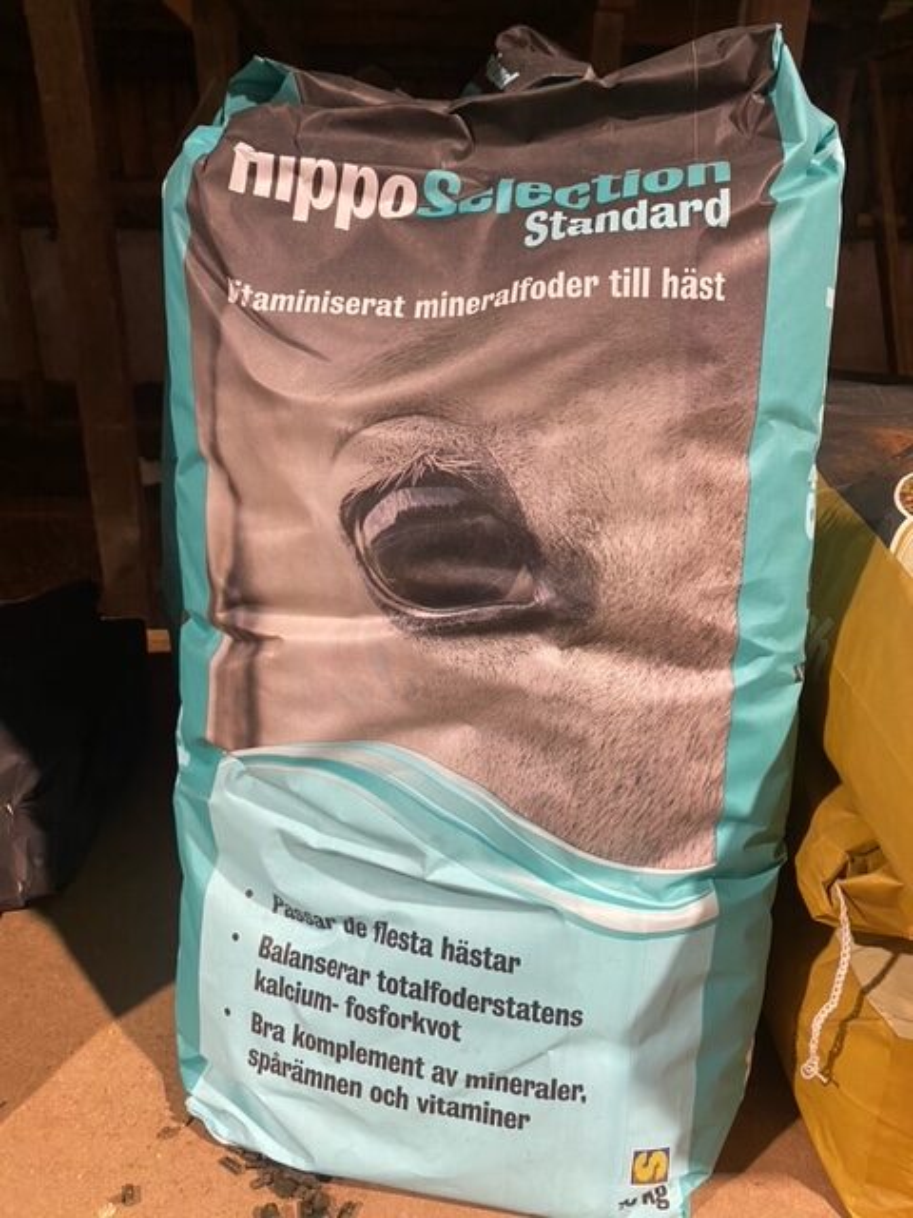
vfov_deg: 67.3
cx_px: 456
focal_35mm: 26
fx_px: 914
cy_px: 609
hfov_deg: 53.1
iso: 320
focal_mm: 4.25
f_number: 1.8
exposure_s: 1/50
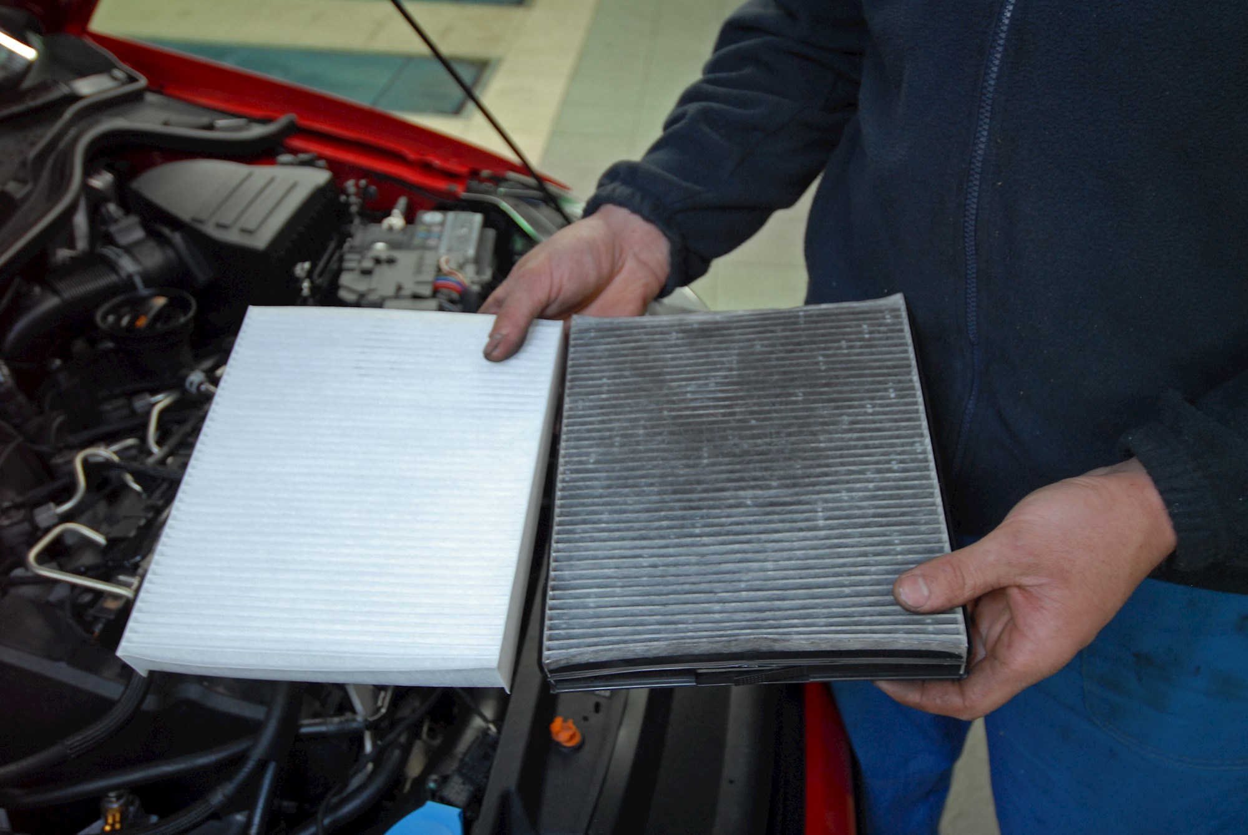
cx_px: 624
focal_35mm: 30
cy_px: 418
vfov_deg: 43.7
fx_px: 1041
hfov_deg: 61.9
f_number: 4
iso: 400
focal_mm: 20
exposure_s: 1/20
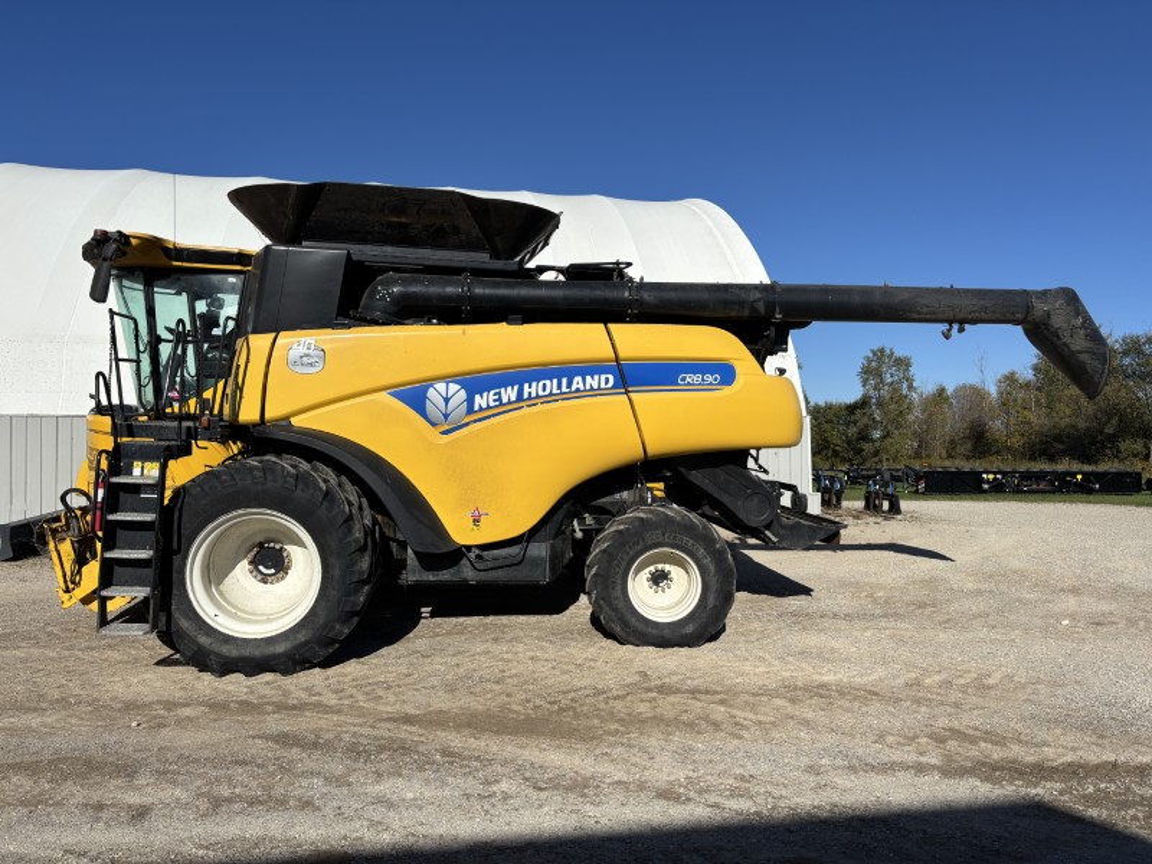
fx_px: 865
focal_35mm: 26
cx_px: 576
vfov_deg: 53.1
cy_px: 432
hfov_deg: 67.3
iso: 50
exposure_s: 1/6329
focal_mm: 5.96
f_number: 1.6
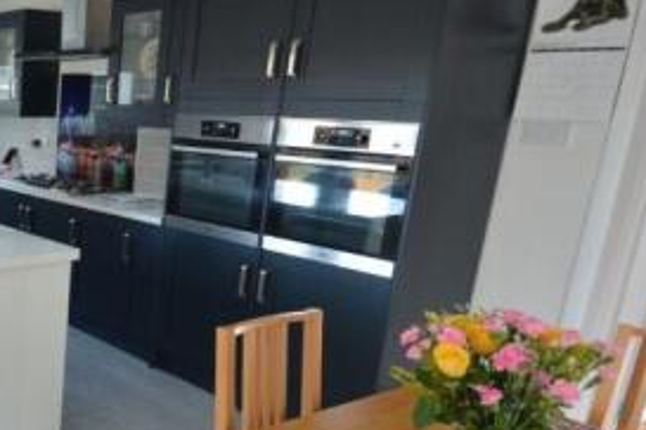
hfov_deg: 42.9
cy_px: 280
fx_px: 646
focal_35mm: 36
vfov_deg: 36.6
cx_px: -45
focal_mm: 10
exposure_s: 1/10
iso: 400
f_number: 8
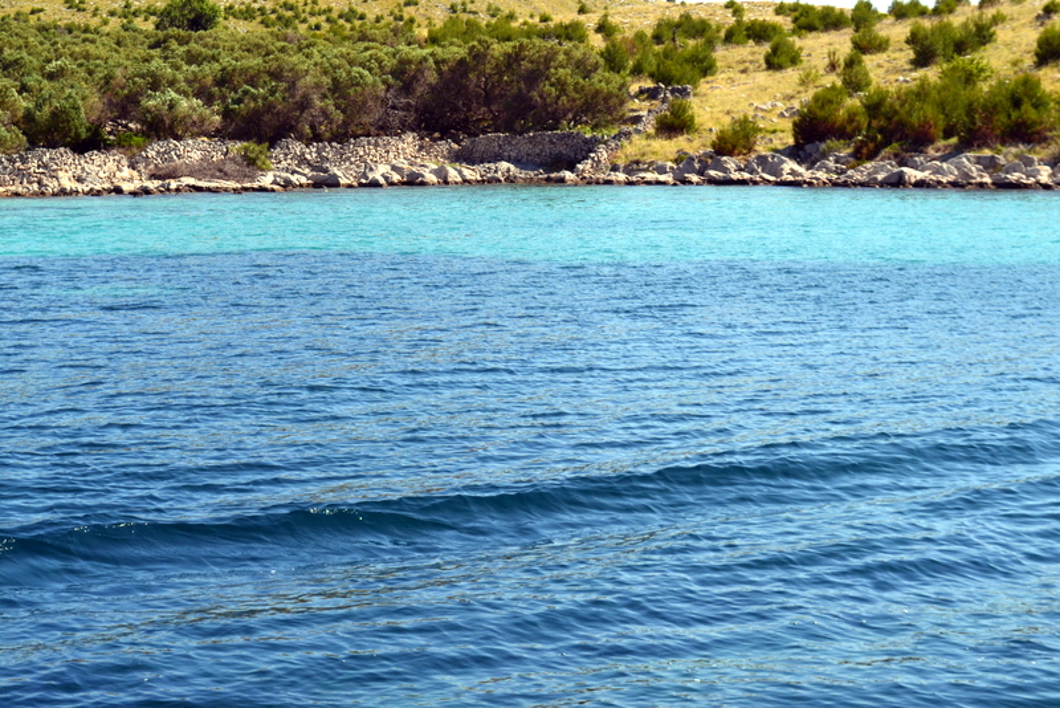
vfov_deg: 16.6
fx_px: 2430
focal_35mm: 82
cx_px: 530
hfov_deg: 24.6
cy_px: 354
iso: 400
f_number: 11
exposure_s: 1/500
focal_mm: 55
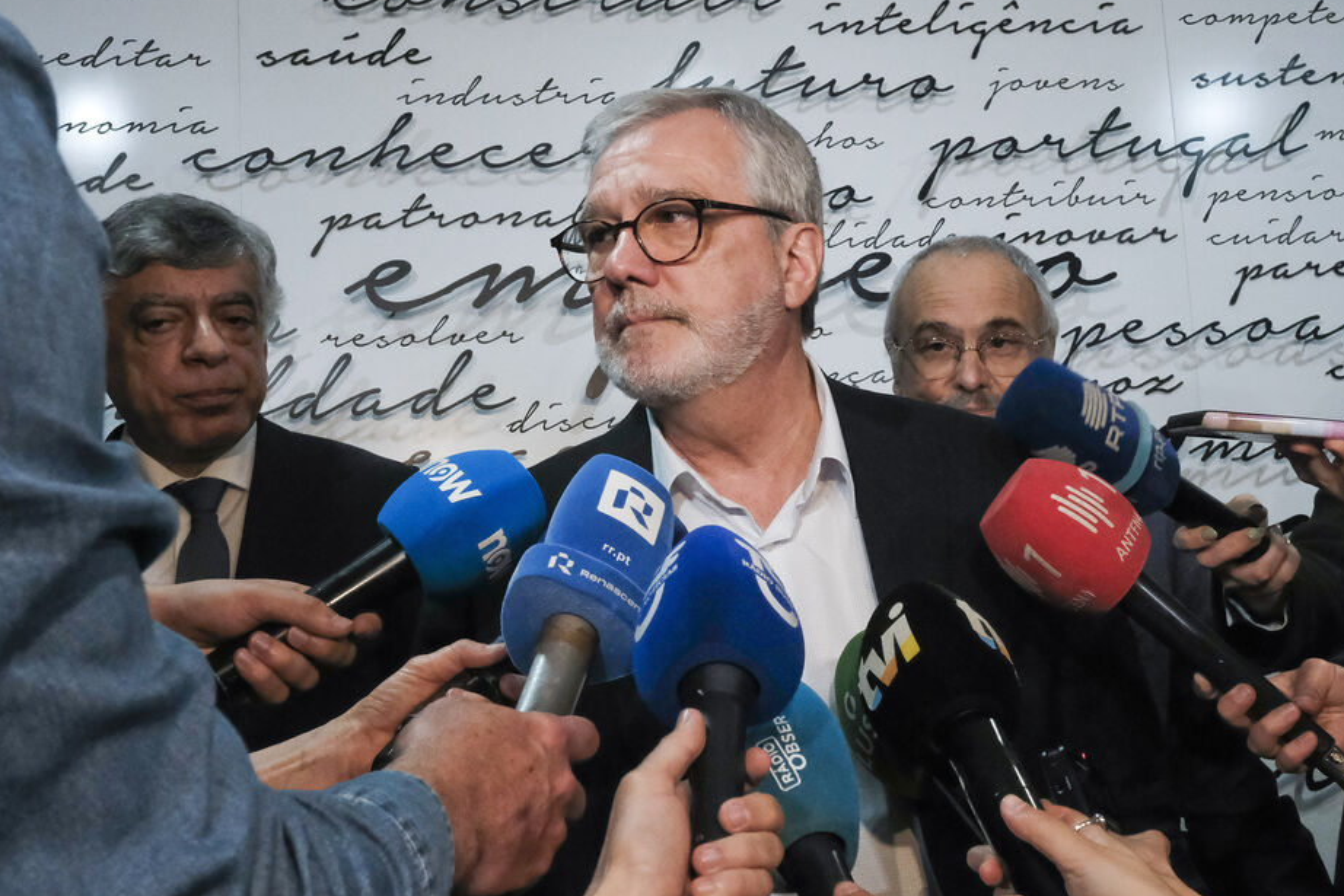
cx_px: 706
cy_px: 409
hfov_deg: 47.4
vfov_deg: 32.6
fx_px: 1531
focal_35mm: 41
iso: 6400
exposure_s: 1/160
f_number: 10
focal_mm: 23.4
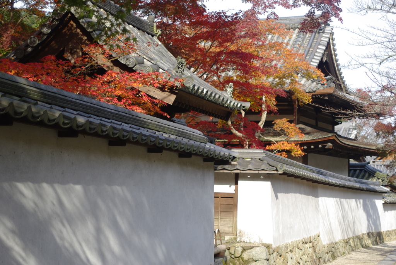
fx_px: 793
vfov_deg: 19.0
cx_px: 198
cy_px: 132
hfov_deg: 28.0
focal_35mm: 72
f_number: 5.6
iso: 100
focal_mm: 48
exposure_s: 1/180
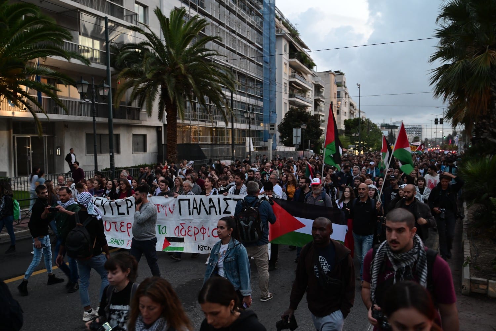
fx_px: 434
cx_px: 248
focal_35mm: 32
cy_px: 166
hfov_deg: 59.5
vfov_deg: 41.7
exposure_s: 1/60
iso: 1250
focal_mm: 31.5
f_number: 2.8
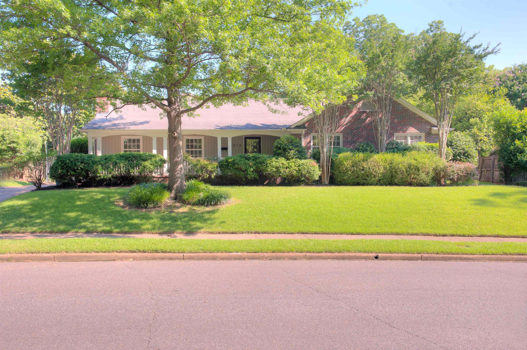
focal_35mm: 32
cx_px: 264
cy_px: 175
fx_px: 468
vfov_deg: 41.1
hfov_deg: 58.7
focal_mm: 32
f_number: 8
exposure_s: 1/320
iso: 200
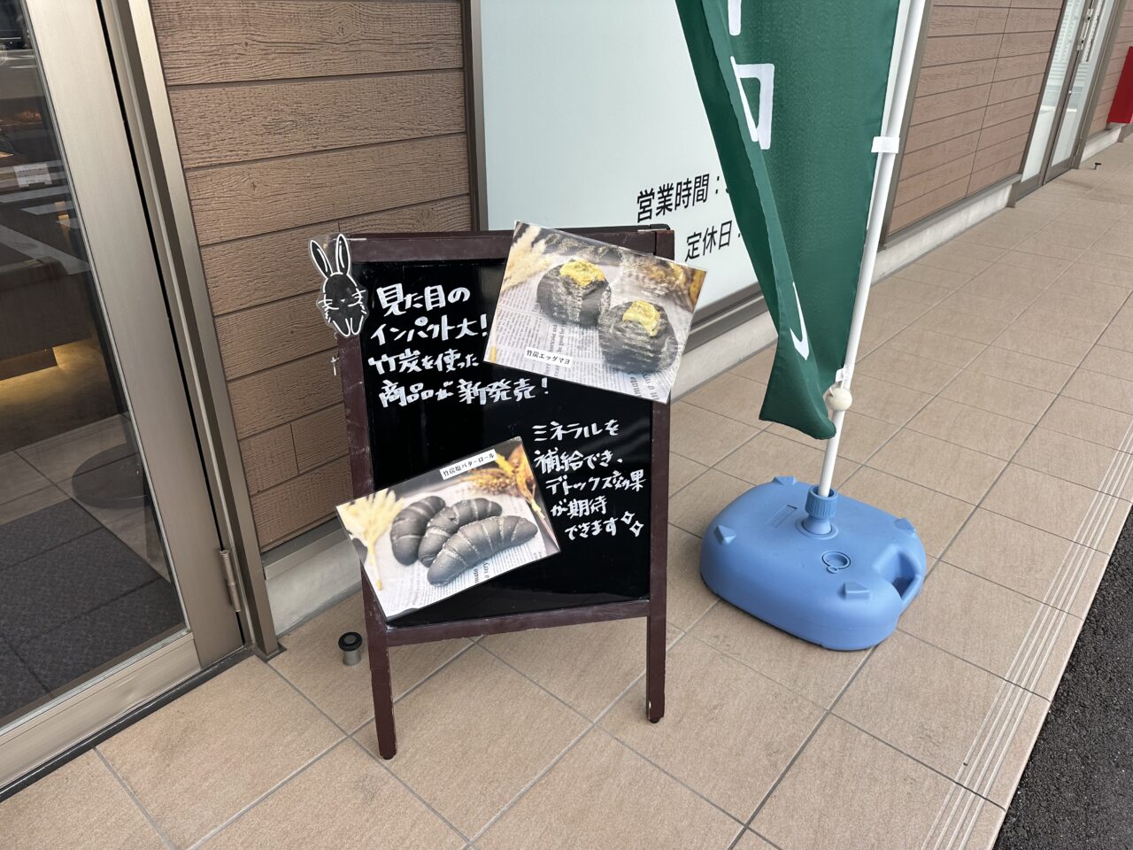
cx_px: 566
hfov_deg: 71.6
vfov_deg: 56.8
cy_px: 425
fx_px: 786
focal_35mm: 24
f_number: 1.78
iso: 80
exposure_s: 1/803
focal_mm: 6.86
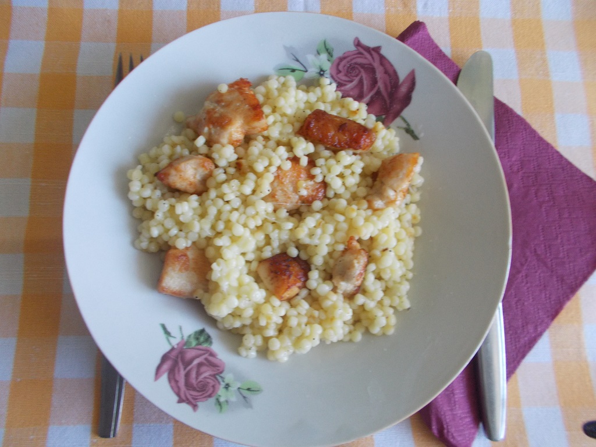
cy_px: 224
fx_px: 448
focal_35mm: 26
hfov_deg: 67.3
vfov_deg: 53.1
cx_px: 298
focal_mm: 4.6
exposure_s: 1/25
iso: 200
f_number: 3.2
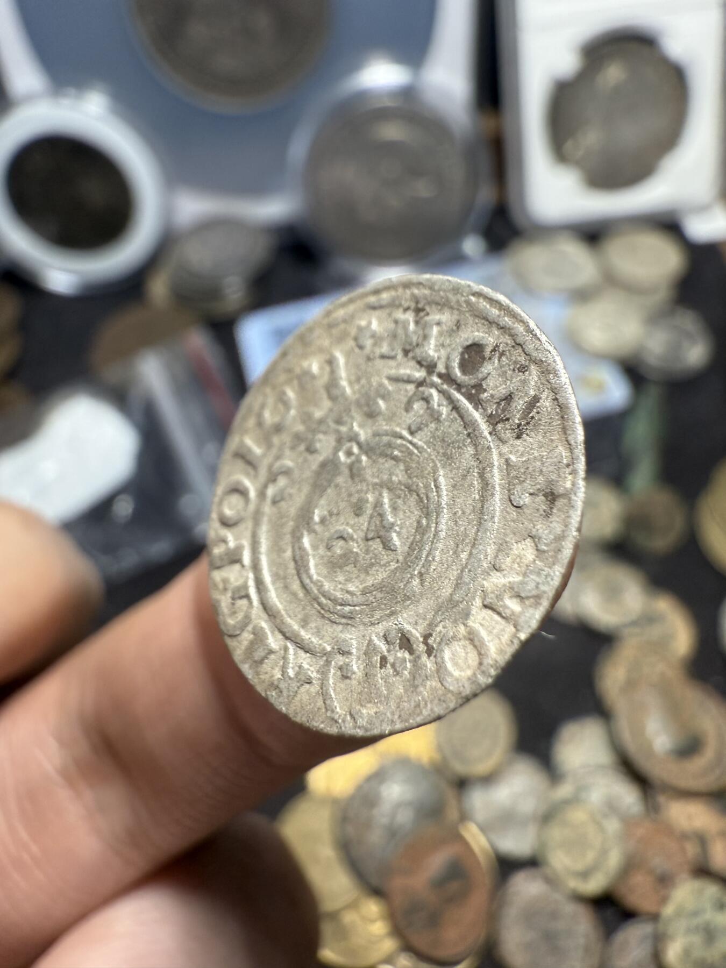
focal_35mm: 24
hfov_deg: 56.8
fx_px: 671
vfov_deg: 71.6
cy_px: 484
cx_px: 363
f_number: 2.2
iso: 200
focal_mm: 2.22
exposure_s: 1/99
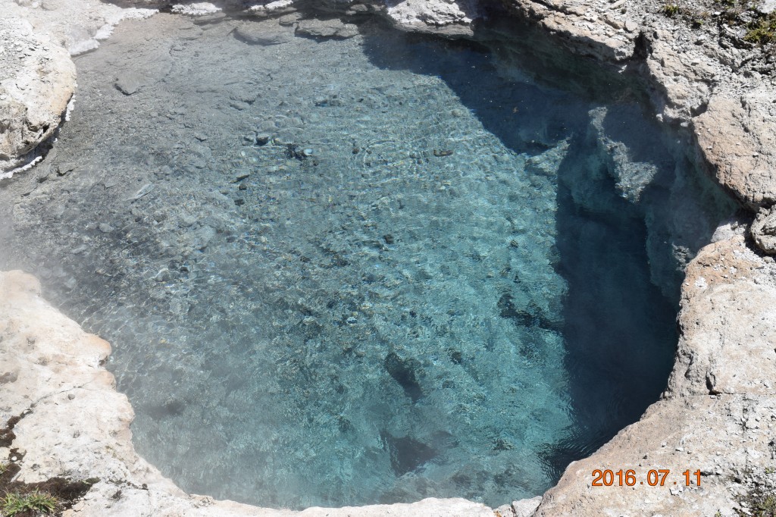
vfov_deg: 26.5
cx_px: 388
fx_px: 1099
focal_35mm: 51
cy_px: 258
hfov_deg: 38.9
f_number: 10
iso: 200
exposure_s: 1/400
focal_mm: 34
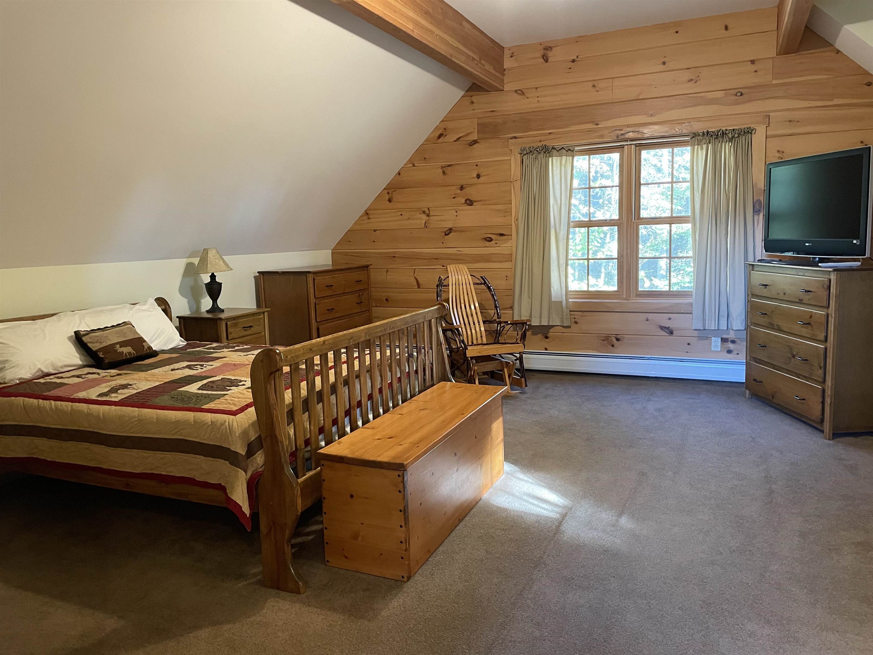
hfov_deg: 67.3
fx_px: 656
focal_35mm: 26
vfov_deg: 53.1
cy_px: 328
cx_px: 436
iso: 500
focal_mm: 4.2
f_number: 1.6
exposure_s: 1/60
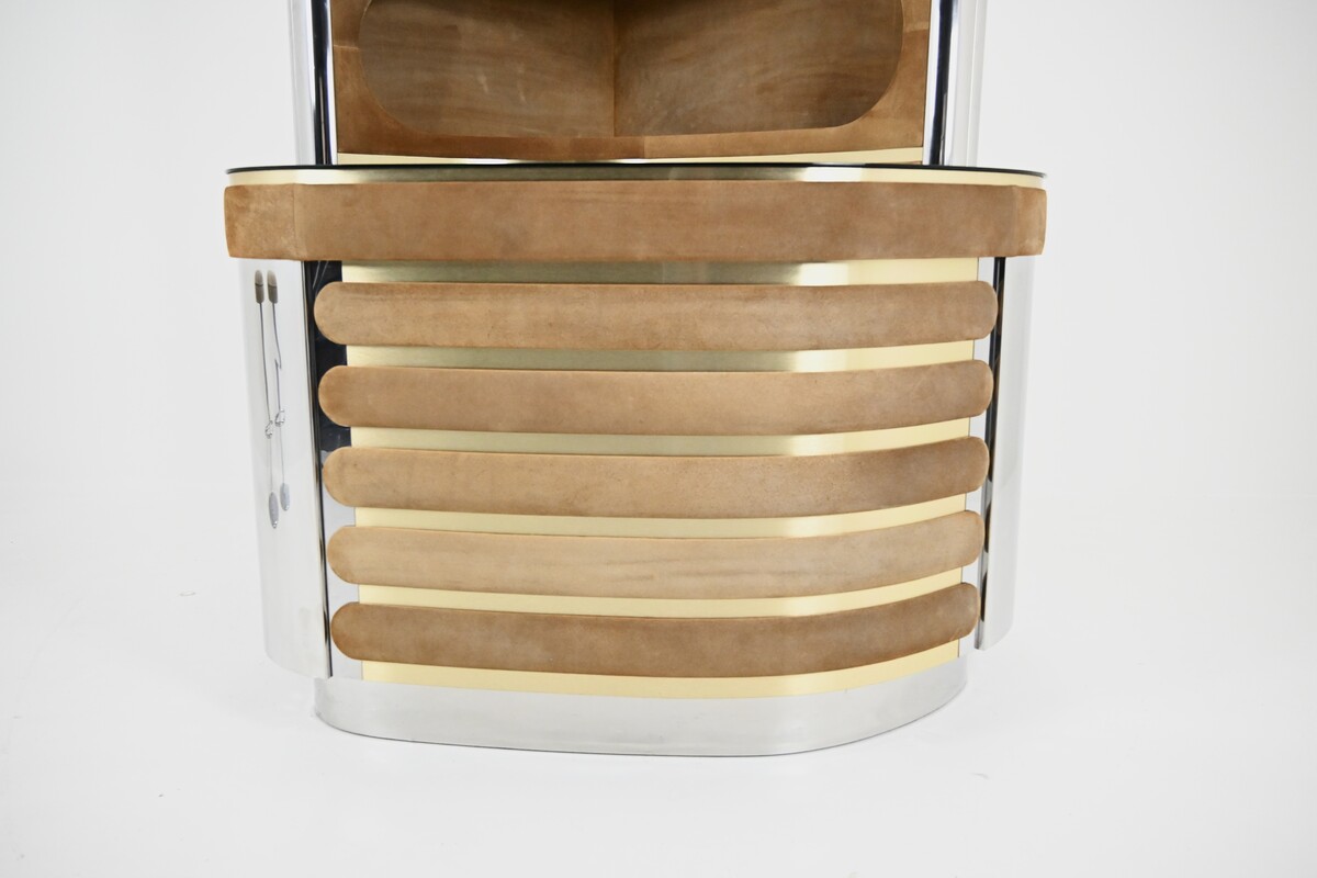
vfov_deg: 44.6
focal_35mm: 29
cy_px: 439
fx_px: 1070
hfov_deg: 63.2
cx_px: 658
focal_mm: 19.5
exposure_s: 1/125
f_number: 3.5
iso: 2500
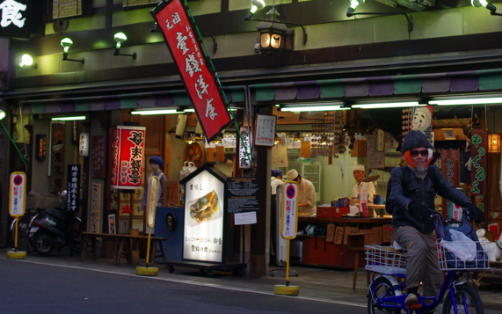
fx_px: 1149
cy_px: 33
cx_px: 378
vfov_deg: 15.4
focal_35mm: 84
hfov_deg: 24.4
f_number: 4
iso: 400
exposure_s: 1/160
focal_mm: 31
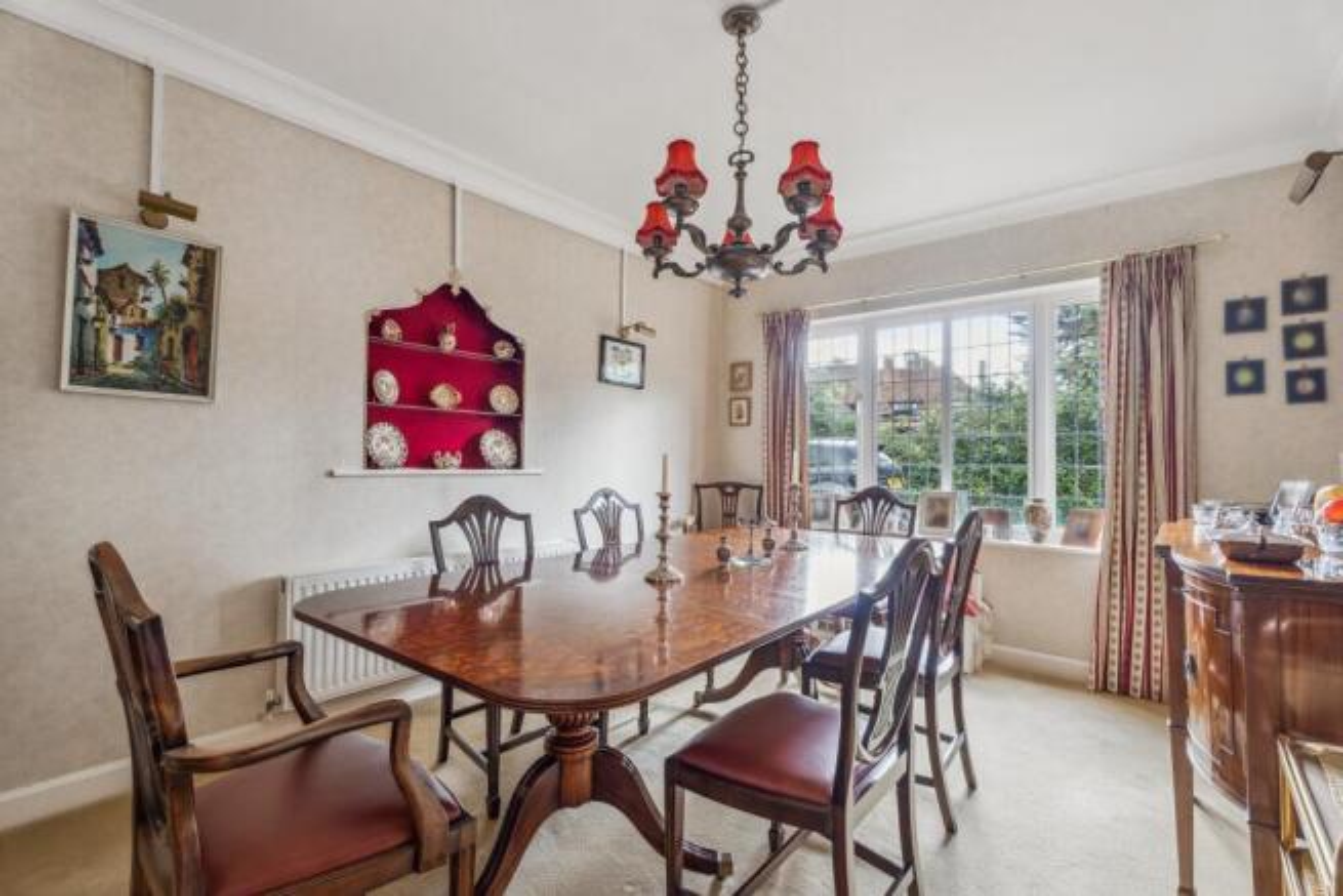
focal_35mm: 16
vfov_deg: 73.8
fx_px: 597
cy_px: 448
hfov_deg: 96.7
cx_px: 672
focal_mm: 16
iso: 100
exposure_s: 1/1.67
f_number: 8
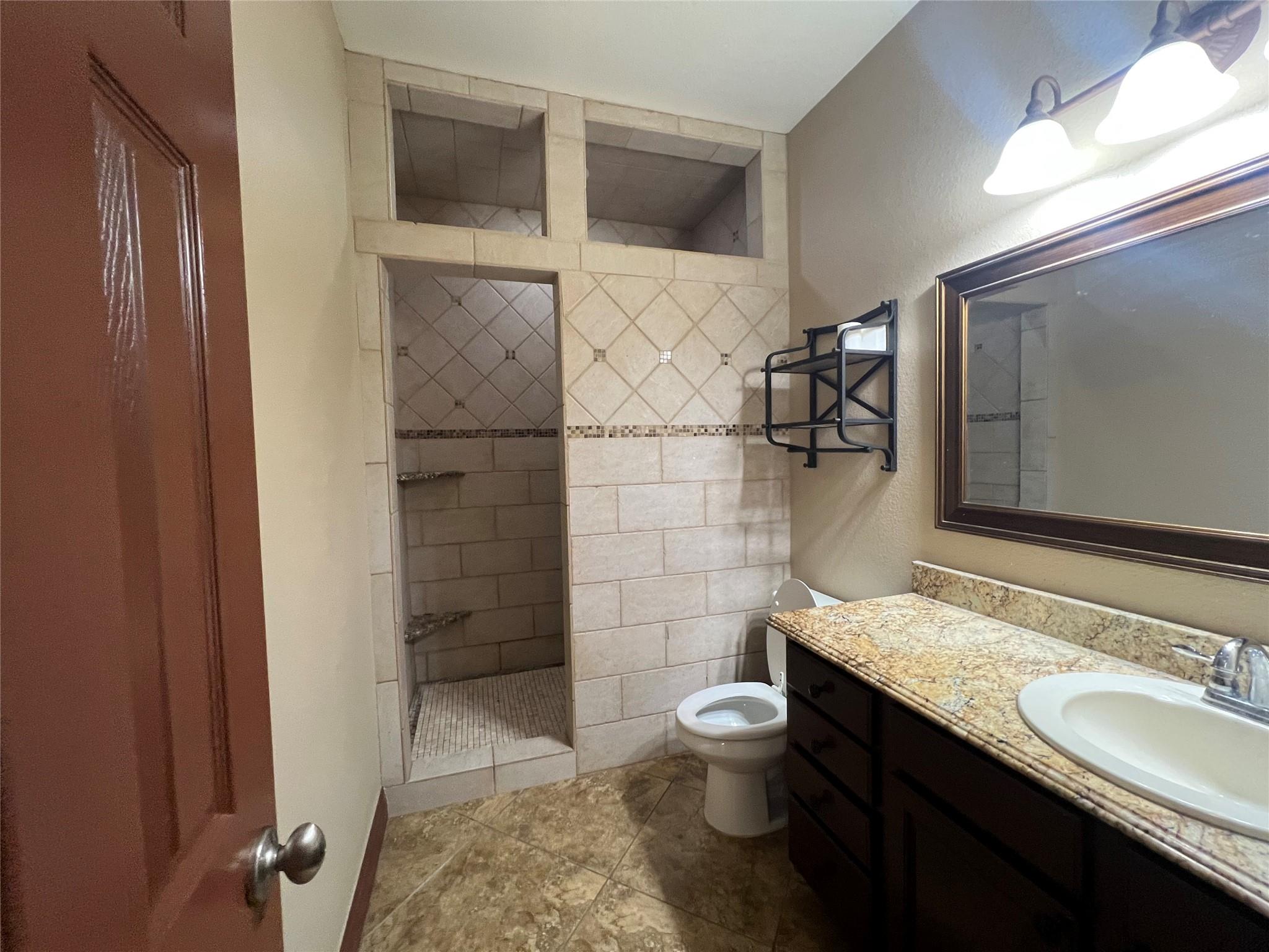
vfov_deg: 89.9
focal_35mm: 13
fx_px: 477
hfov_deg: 106.2
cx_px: 634
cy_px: 476
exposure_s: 1/60
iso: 320
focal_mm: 1.57
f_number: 1.8
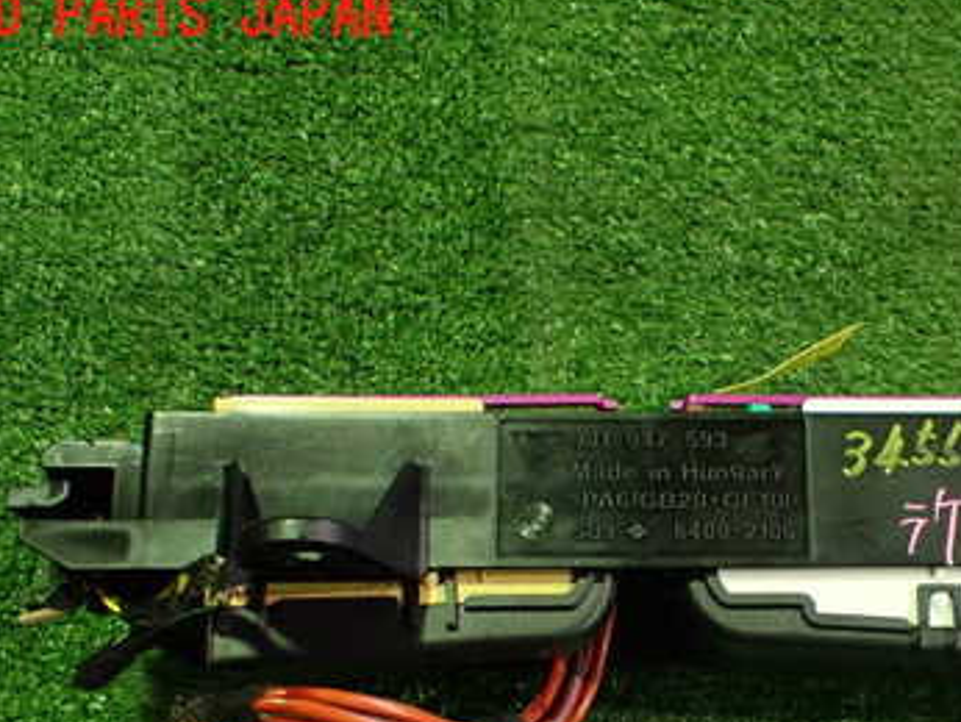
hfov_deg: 36.0
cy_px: 608
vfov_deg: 27.3
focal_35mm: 52
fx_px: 1445
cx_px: 719
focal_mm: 5.4
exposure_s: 1/40
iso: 800
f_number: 2.3
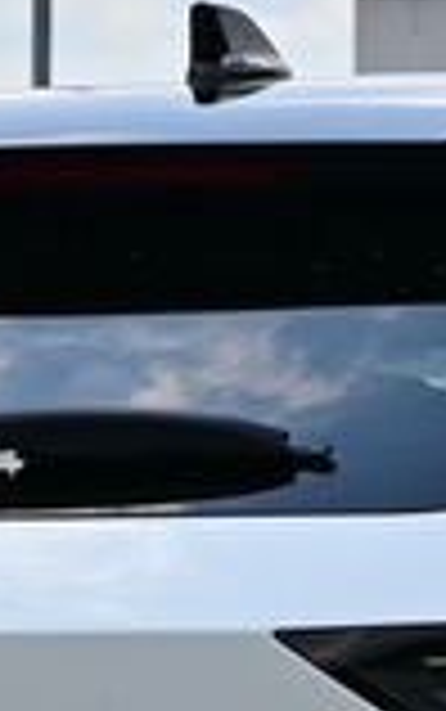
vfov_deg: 4.5
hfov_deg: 2.8
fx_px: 9007
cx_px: 311
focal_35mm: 464
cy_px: 936
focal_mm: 50
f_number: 6.3
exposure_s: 1/800
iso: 160
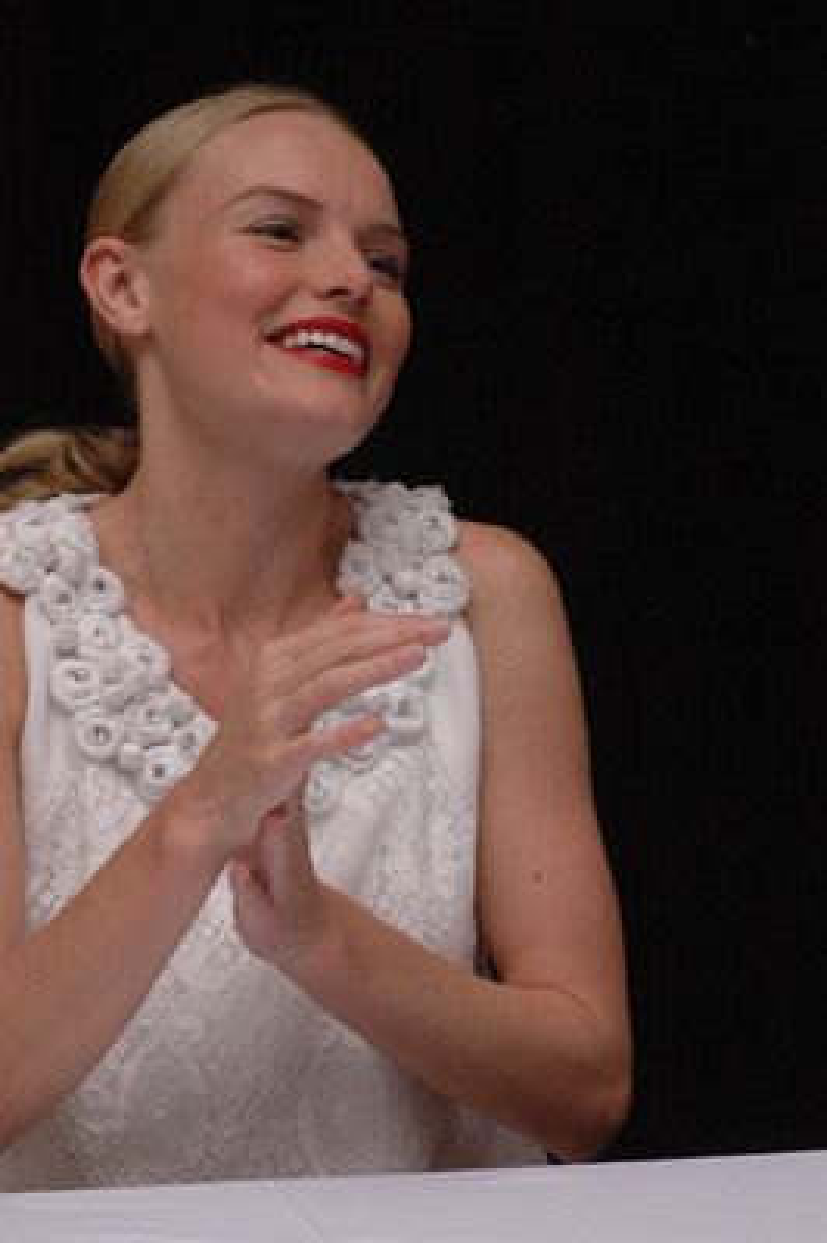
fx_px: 4452
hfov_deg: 10.6
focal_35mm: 129
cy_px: 622
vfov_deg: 15.9
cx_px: 414
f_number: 10
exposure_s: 1/400
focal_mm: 86
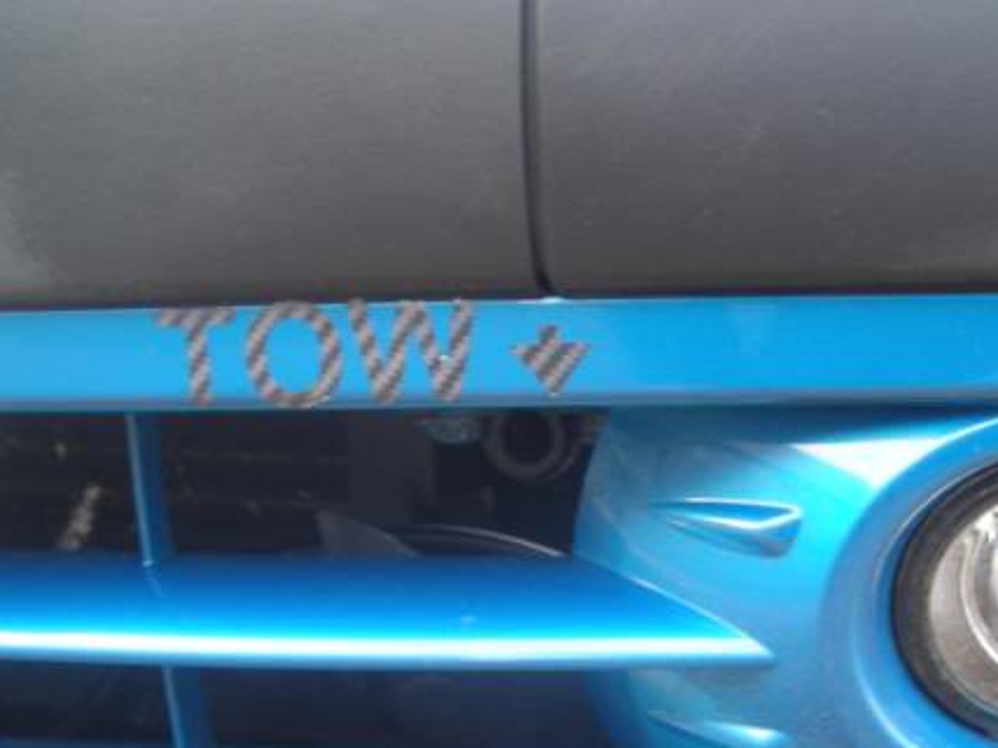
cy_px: 542
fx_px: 1643
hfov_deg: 33.4
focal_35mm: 57
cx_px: 685
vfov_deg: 25.4
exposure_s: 1/30
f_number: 3.2
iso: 82
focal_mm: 6.3
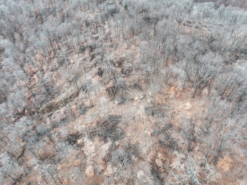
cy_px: 92
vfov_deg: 56.8
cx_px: 124
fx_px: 171
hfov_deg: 71.6
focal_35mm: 24
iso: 100
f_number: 2.8
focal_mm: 12.29
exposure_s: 1/200
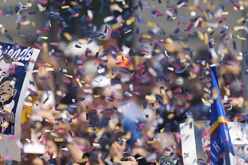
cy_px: 128
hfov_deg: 1.6
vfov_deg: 1.1
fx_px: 8796
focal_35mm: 1277
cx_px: -68
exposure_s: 1/2000
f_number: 2.8
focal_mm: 400
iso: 125
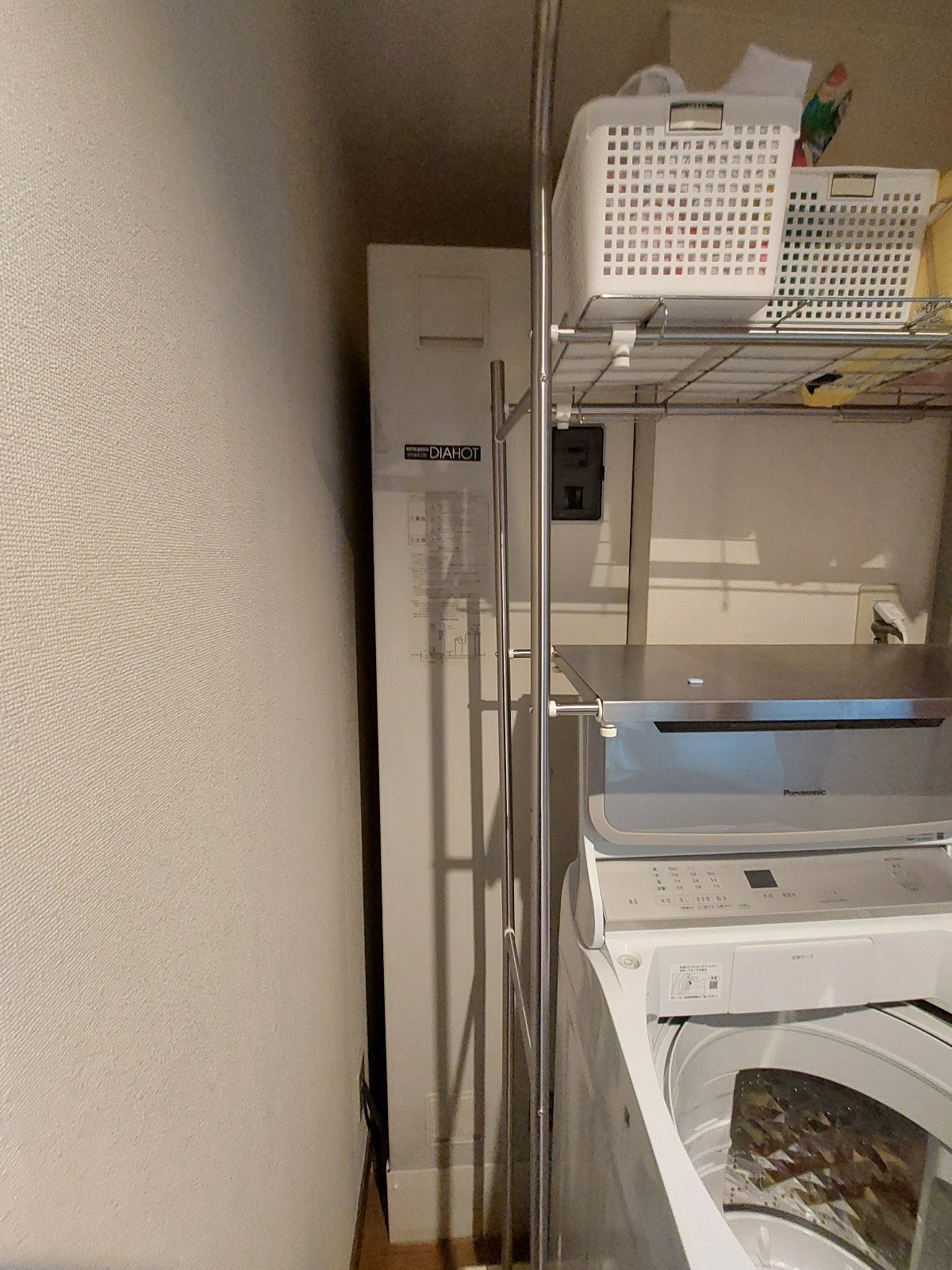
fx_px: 477
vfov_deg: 106.2
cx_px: 476
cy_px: 635
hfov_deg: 89.9
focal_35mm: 13
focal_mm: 1.74
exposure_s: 1/24
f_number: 2.2
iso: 800
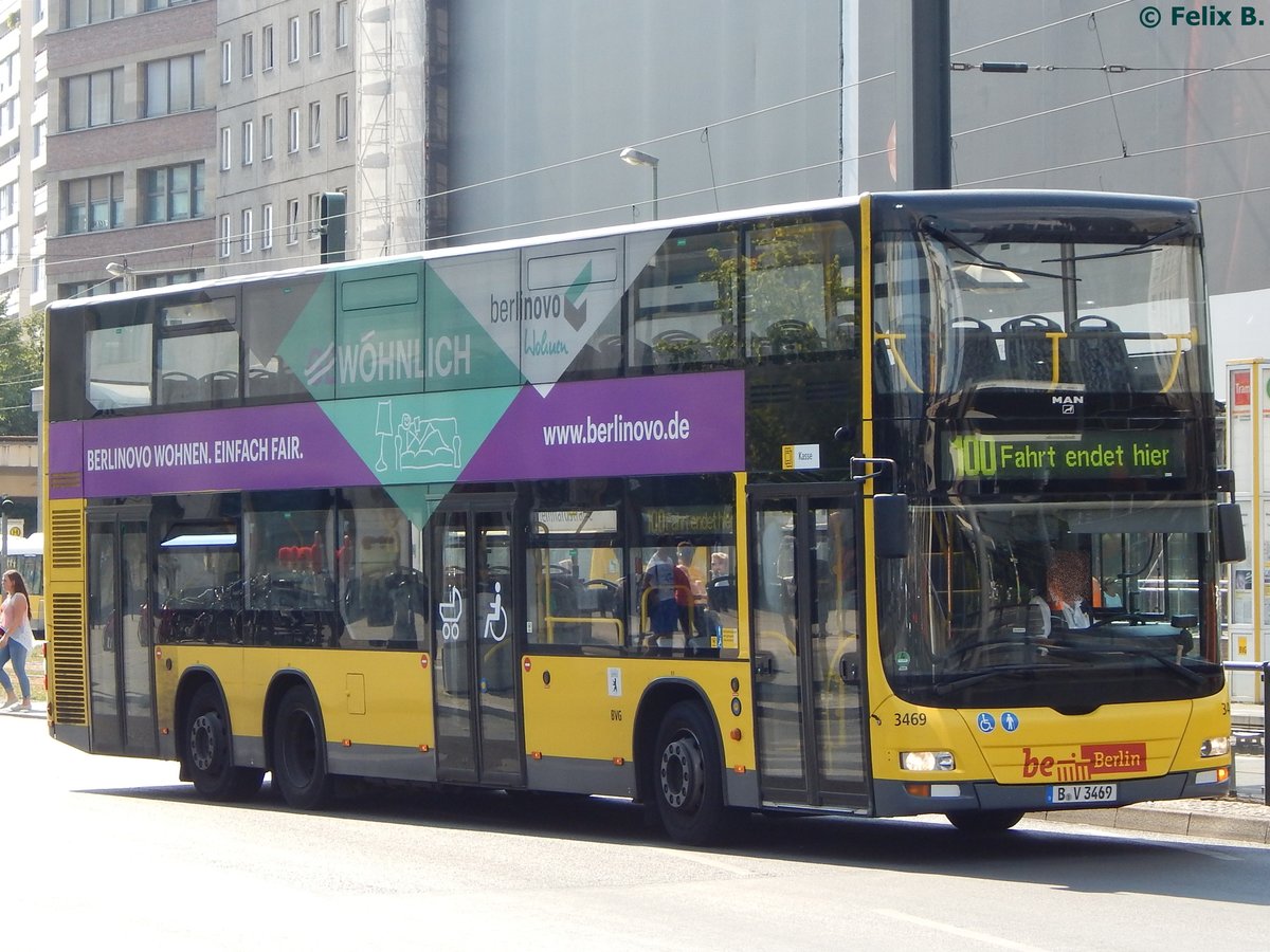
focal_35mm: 93
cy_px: 476
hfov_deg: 21.1
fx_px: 3412
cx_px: 635
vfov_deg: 15.9
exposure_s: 1/400
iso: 125
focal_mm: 16.6
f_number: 4.4
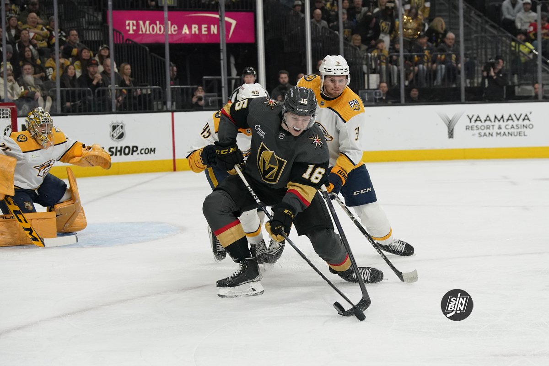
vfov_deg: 19.5
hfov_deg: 28.8
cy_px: 183
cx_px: 274
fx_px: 1067
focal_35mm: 70
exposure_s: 1/2000
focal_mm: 70
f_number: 4
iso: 4000
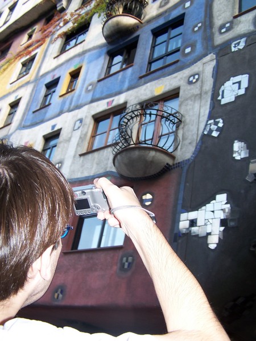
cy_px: 170
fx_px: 375
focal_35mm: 38
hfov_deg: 37.7
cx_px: 128
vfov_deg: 49.0
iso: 80
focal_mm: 6.3
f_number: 2.8
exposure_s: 1/60
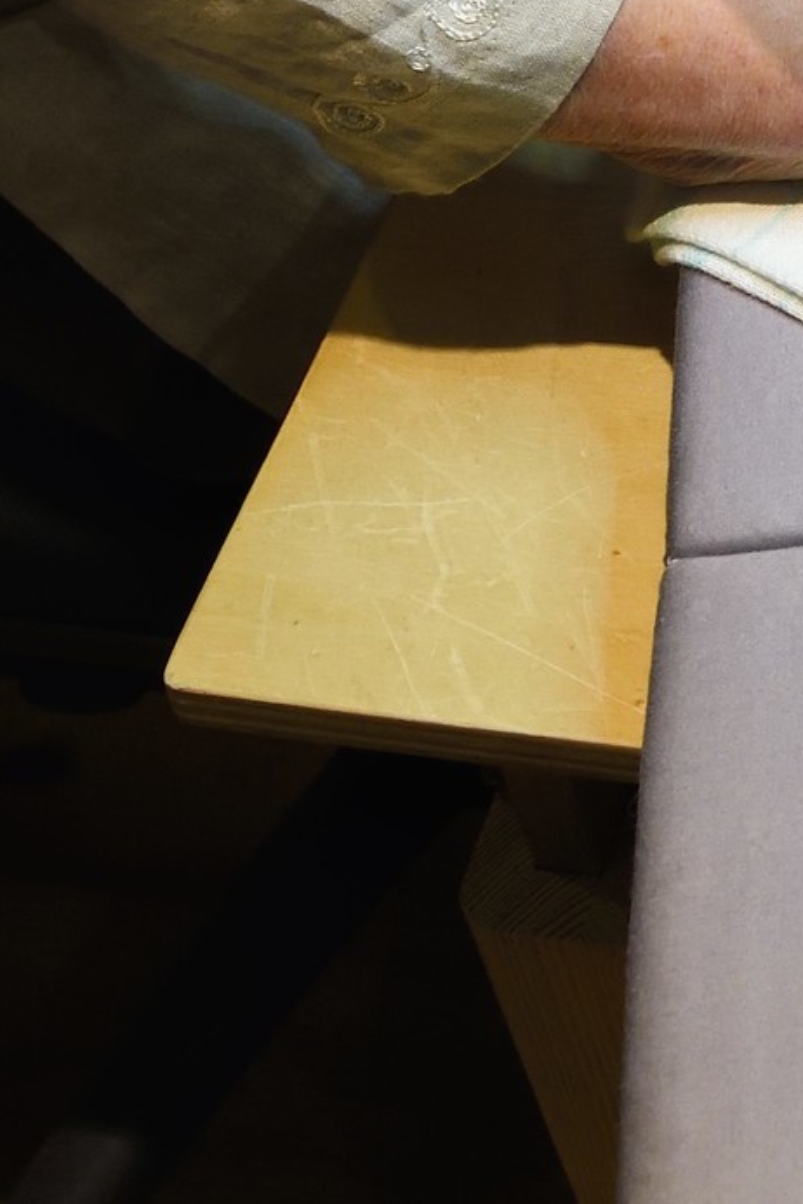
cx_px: 1344
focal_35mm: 104
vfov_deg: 17.9
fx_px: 3479
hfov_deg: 12.3
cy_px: -517
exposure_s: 1/60
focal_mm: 30
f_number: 10
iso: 1600
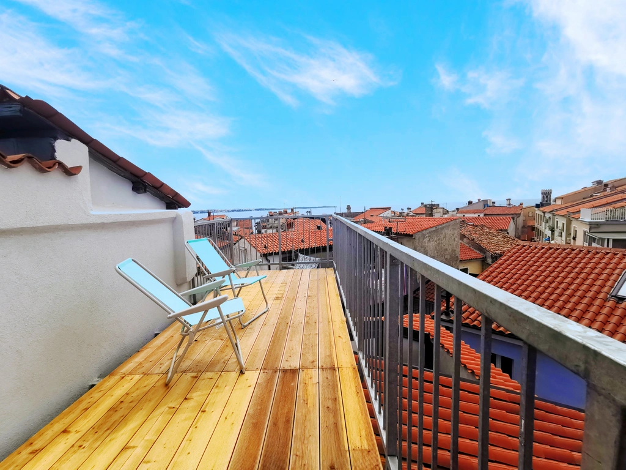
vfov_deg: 78.1
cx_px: 313
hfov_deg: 94.5
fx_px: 289
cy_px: 235
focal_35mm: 16
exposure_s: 1/1502
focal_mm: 2.35
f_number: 2.2
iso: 50
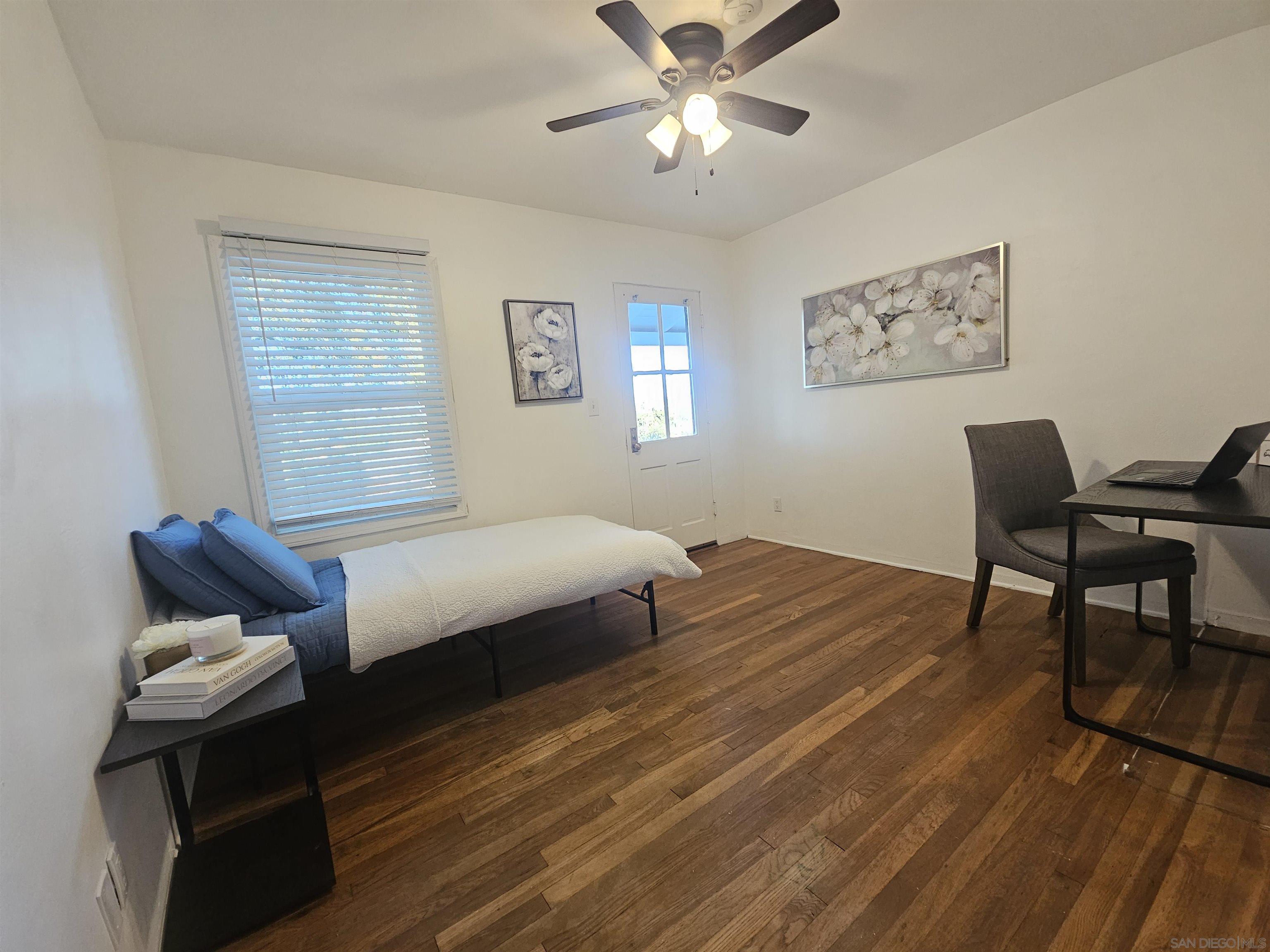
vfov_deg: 89.9
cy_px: 476
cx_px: 635
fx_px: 477
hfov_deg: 106.2
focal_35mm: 13
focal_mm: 2.2
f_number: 2.2
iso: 200
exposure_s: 1/60
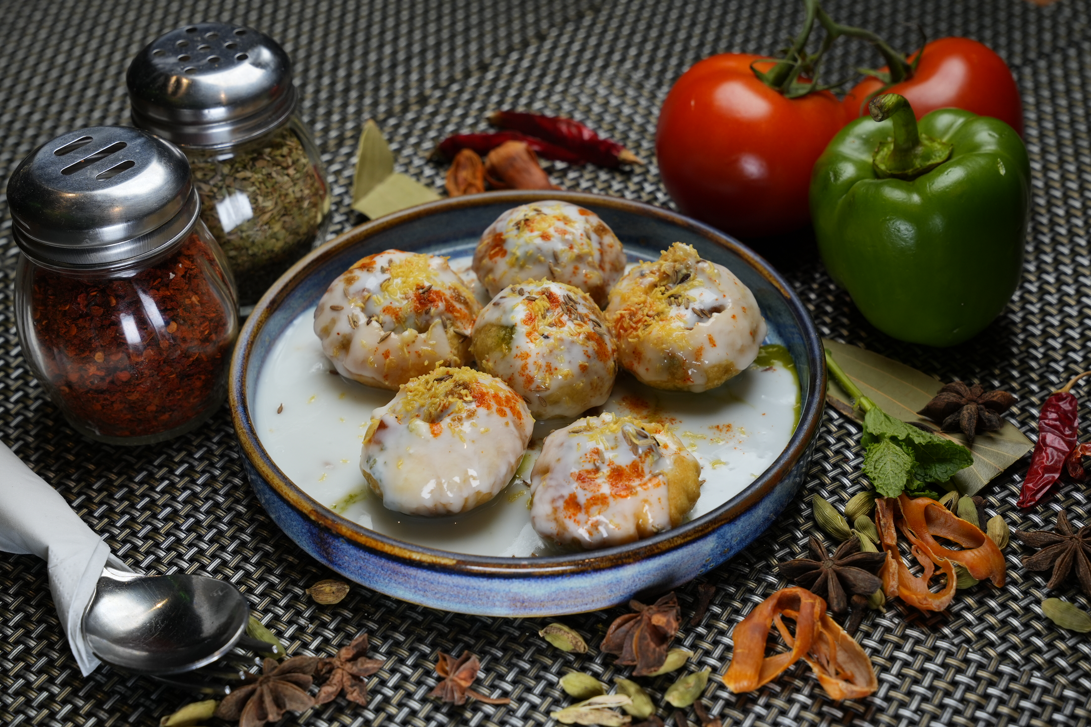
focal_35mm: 54
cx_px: 546
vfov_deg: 25.2
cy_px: 364
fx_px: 1627
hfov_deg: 37.1
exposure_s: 1/100
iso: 500
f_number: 8
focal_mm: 53.7
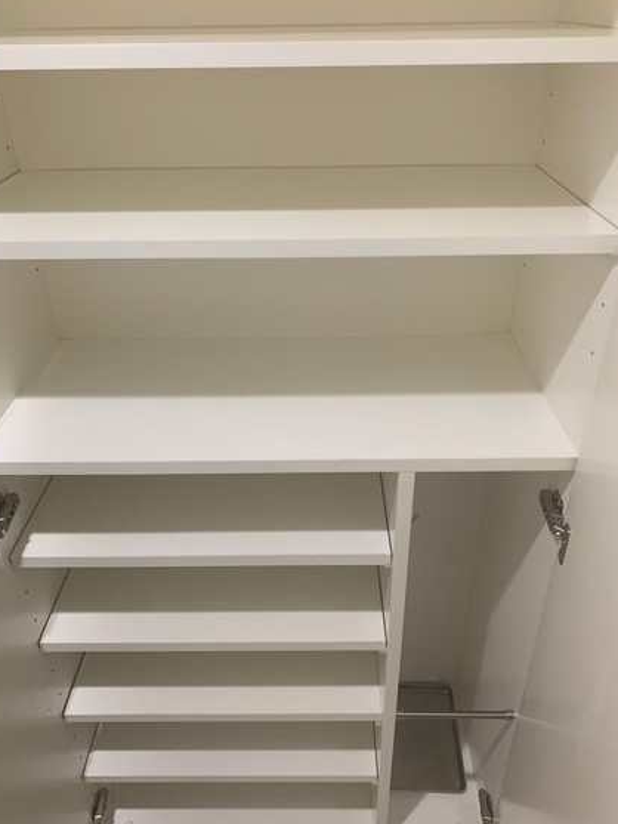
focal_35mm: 28
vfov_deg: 63.4
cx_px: 312
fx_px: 666
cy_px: 429
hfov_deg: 49.8
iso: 200
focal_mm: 4.25
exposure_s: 1/50
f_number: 1.8
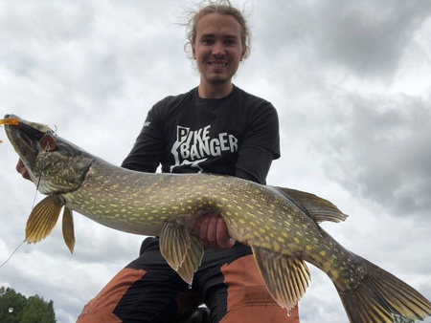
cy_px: 162
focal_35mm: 32
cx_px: 216
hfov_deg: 56.8
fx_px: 399
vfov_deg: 44.2
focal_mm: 2.87
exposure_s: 1/1011
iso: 20
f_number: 2.2
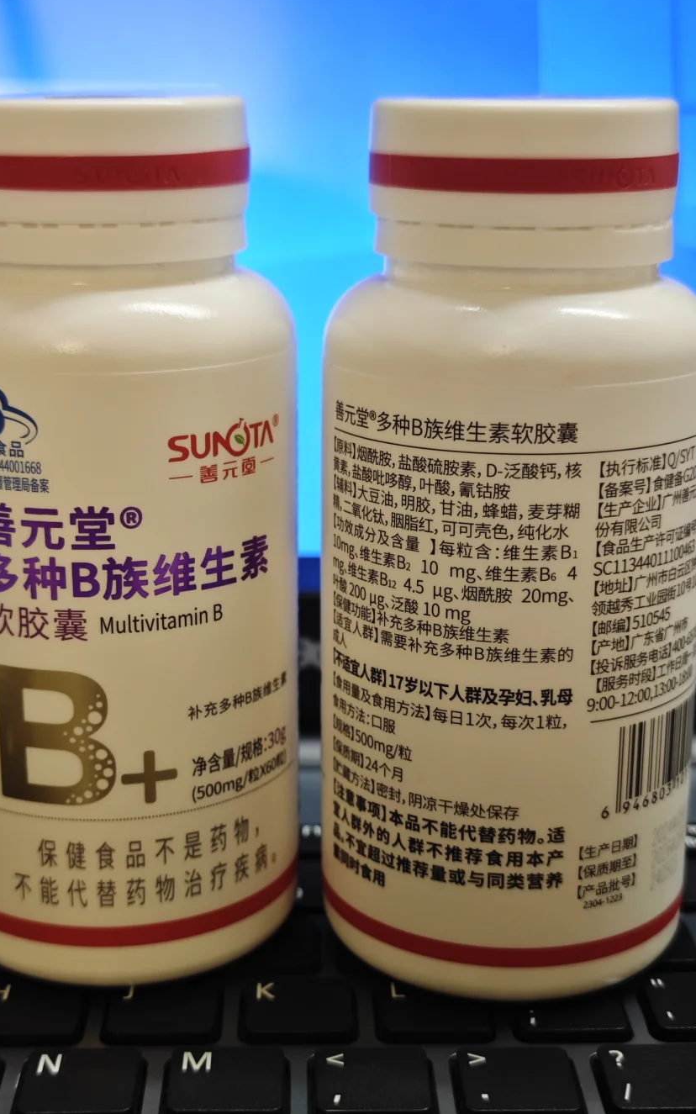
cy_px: 573
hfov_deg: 24.4
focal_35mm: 53
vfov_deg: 38.2
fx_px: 1609
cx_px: 330
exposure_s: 1/40.4
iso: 400
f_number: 1.9
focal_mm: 8.7
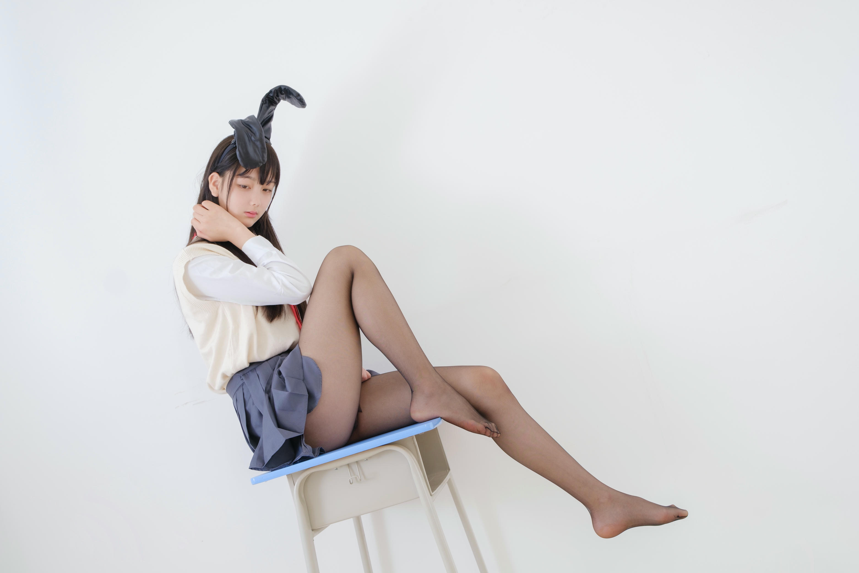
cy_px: 286
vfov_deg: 37.9
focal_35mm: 35
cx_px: 430
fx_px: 835
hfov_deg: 54.4
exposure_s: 1/80
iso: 160
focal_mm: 23
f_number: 5.6
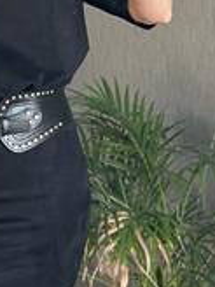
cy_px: 65
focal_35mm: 148
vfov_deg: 13.3
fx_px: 1226
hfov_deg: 9.9
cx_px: 0
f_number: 1.78
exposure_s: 1/60
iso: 160
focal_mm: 6.86
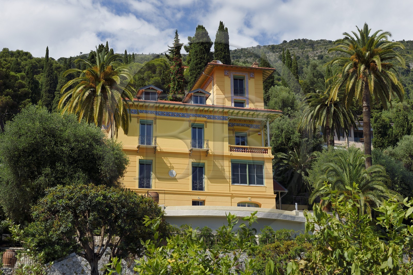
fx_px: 573
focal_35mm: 50
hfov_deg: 39.6
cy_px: 138
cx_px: 206
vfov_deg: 27.0
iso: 200
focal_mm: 50
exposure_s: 1/320
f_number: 10
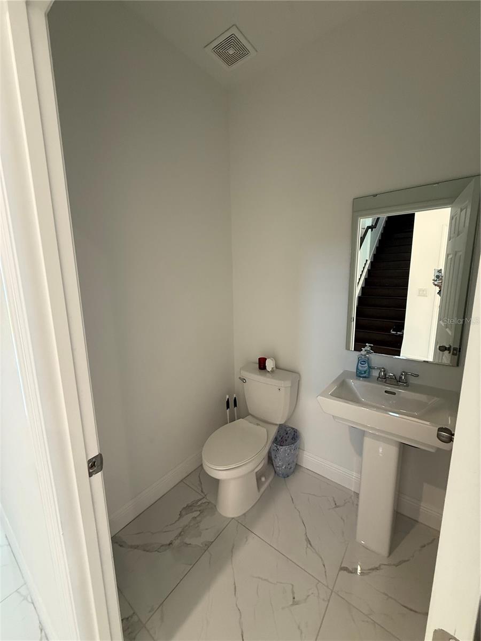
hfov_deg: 85.7
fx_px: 259
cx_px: 240
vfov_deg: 102.1
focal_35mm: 14
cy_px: 320
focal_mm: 2.22
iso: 250
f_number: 2.2
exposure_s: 1/60
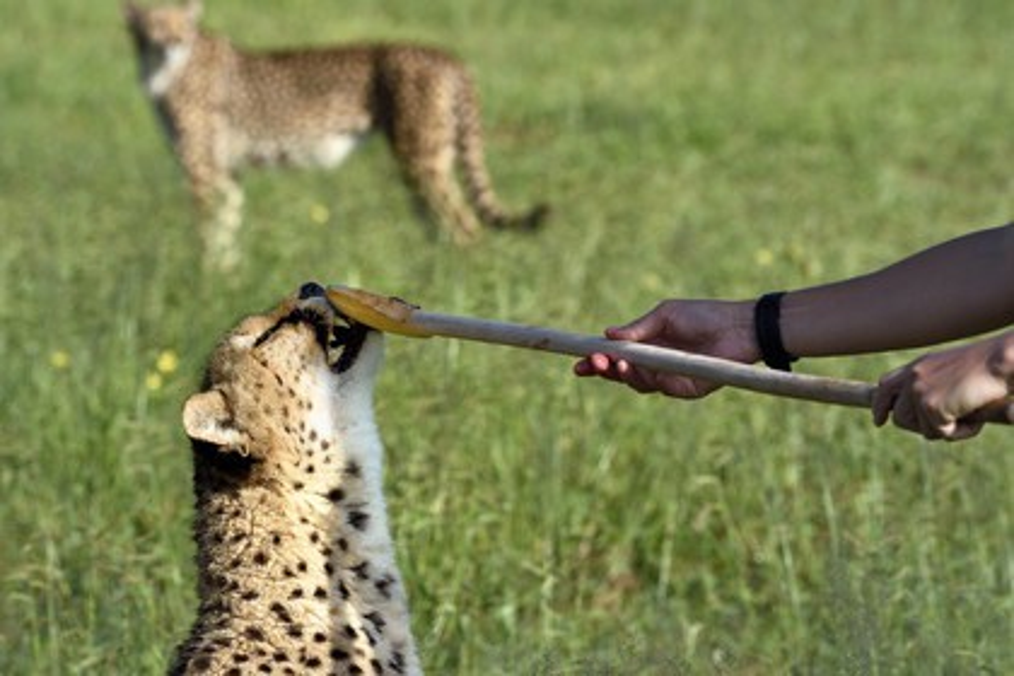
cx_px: 507
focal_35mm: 200
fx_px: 5633
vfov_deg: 6.9
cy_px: 338
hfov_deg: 10.3
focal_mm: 200
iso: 400
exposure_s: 1/1000
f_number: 9
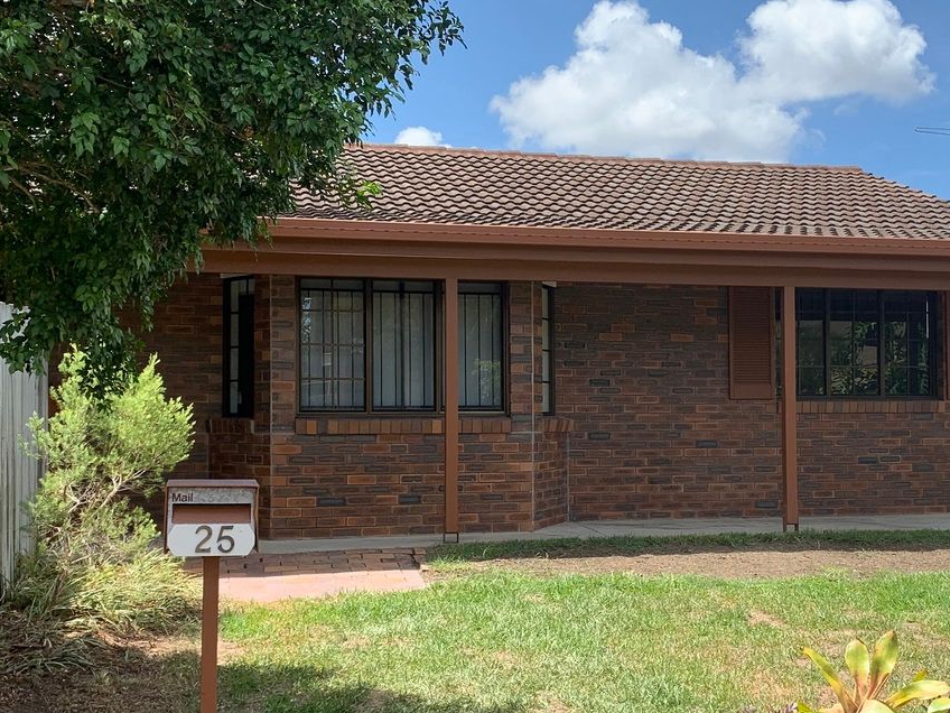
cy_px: 415
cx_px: 605
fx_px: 1262
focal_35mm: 46
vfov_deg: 31.5
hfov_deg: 40.9
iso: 25
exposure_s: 1/1332
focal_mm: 4.25
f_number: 1.8
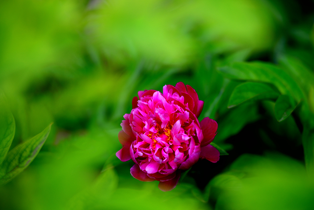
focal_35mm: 222
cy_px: 109
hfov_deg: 9.3
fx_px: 1937
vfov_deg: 6.2
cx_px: 171
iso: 200
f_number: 2.8
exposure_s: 1/320
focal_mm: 200
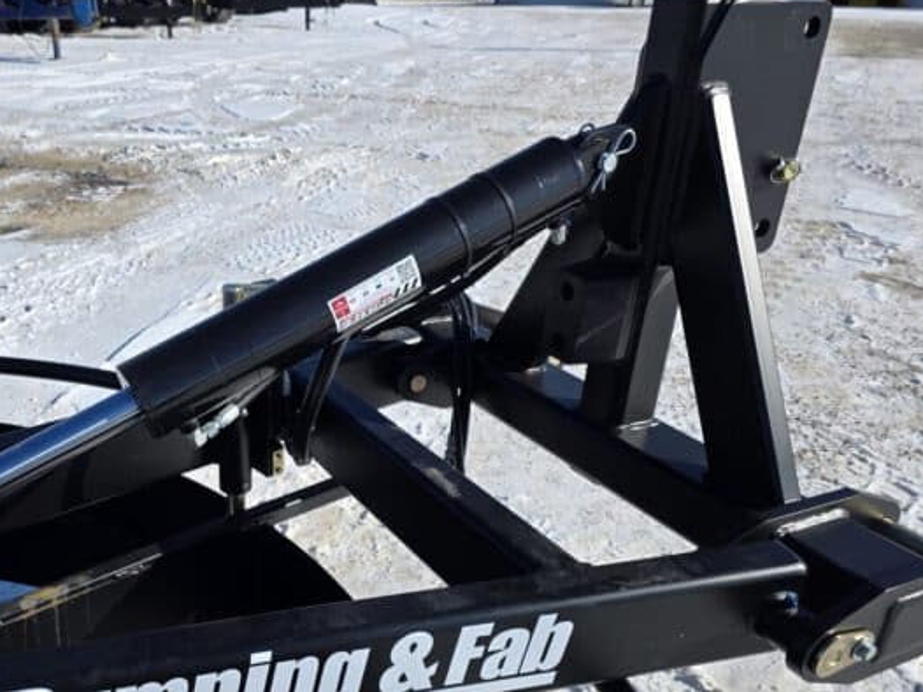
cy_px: 490
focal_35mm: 35
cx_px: 293
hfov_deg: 51.5
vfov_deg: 39.9
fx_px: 933
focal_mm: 6.3
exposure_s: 1/7626
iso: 80
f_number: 1.7
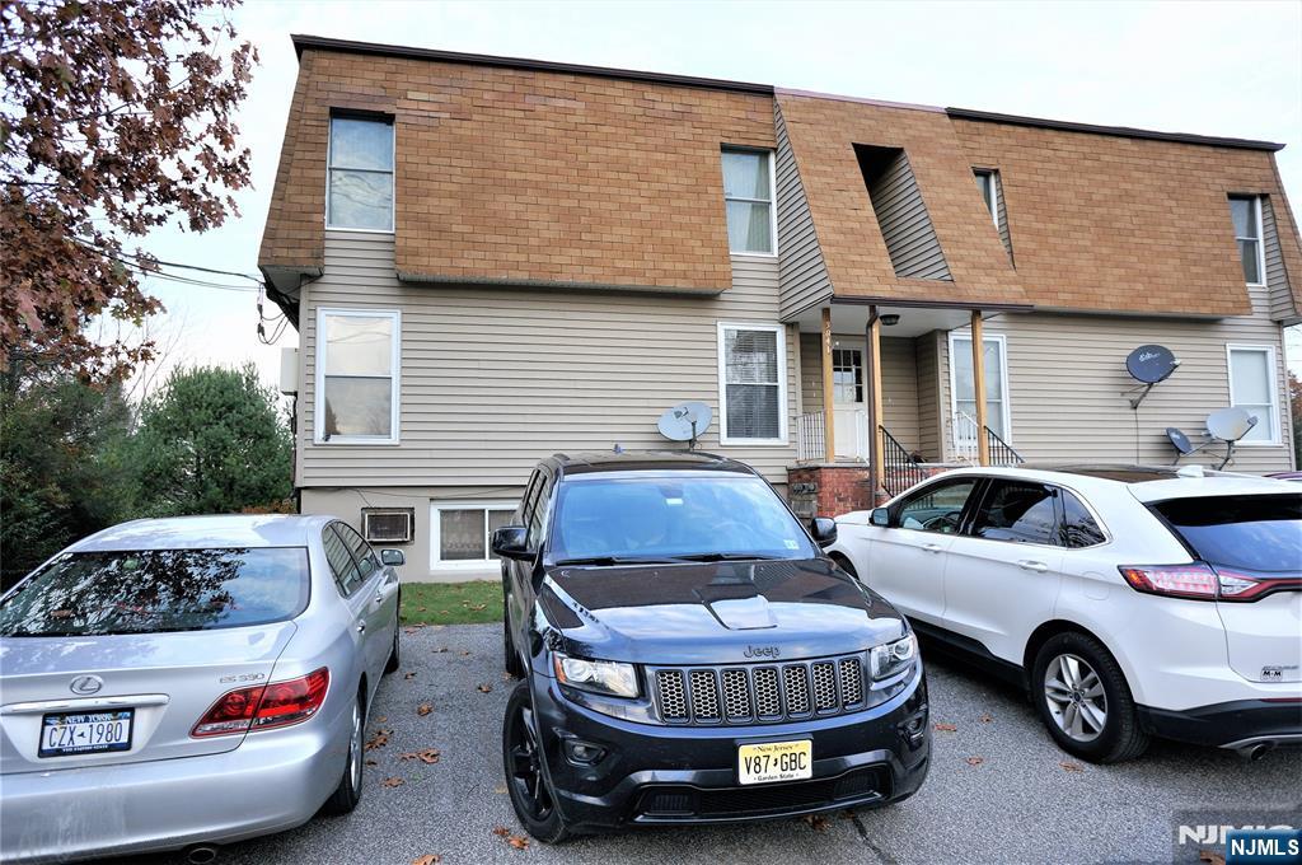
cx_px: 651
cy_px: 432
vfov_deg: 53.0
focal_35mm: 24
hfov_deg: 73.8
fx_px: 867
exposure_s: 1/80
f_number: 4.5
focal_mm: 16
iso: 100
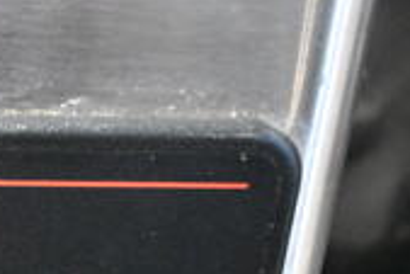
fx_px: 1482
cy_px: 410
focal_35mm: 130
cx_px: -267
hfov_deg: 14.3
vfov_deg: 10.2
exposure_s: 1/125
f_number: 5.6
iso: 6400
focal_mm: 24
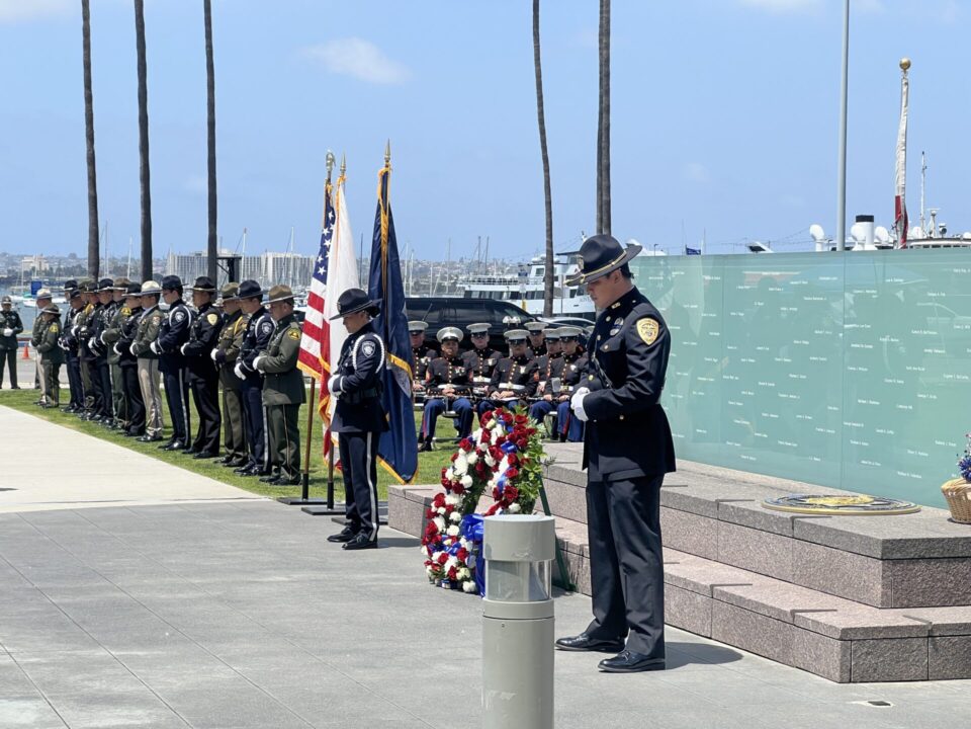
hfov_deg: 25.3
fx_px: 2160
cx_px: 486
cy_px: 364
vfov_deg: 19.1
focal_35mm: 77
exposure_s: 1/834
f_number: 2.8
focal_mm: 9
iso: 32
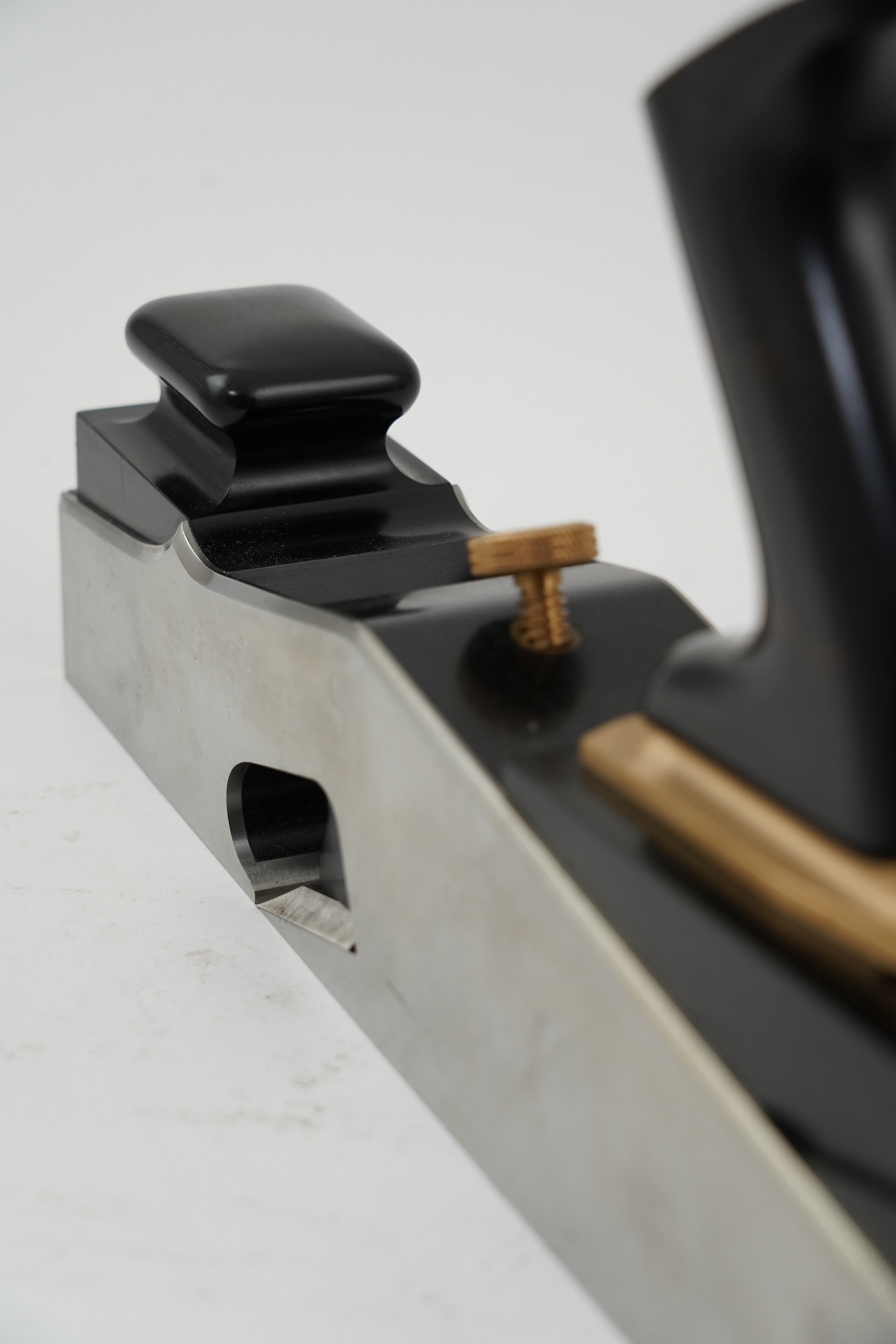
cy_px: 672
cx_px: 448
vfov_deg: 24.8
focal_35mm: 82
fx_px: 3061
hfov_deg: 16.7
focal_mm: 82
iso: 1250
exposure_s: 1/125
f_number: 7.1
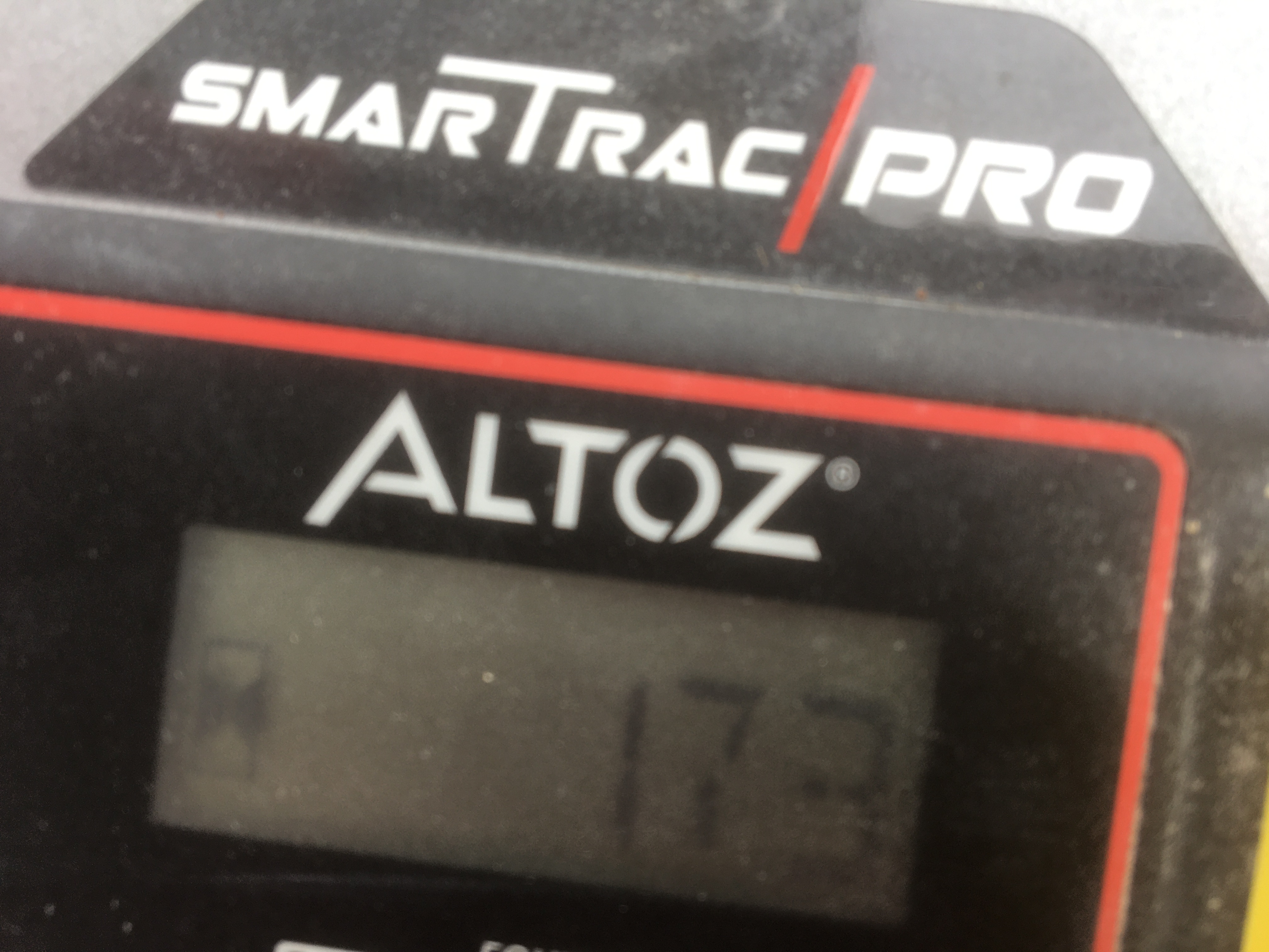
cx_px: 634
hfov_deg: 61.7
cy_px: 476
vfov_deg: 48.2
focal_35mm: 29
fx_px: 1063
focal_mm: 4.15
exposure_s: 1/120
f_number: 2.2
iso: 25
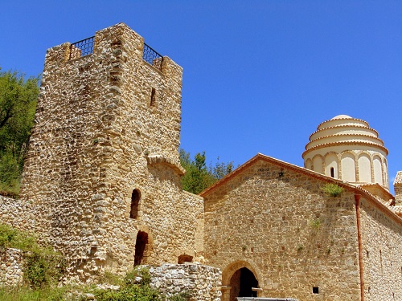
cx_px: 201
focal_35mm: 42
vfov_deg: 34.3
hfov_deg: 44.8
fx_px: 488
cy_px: 150
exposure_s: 1/250
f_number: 8.7
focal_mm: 7.6
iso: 100
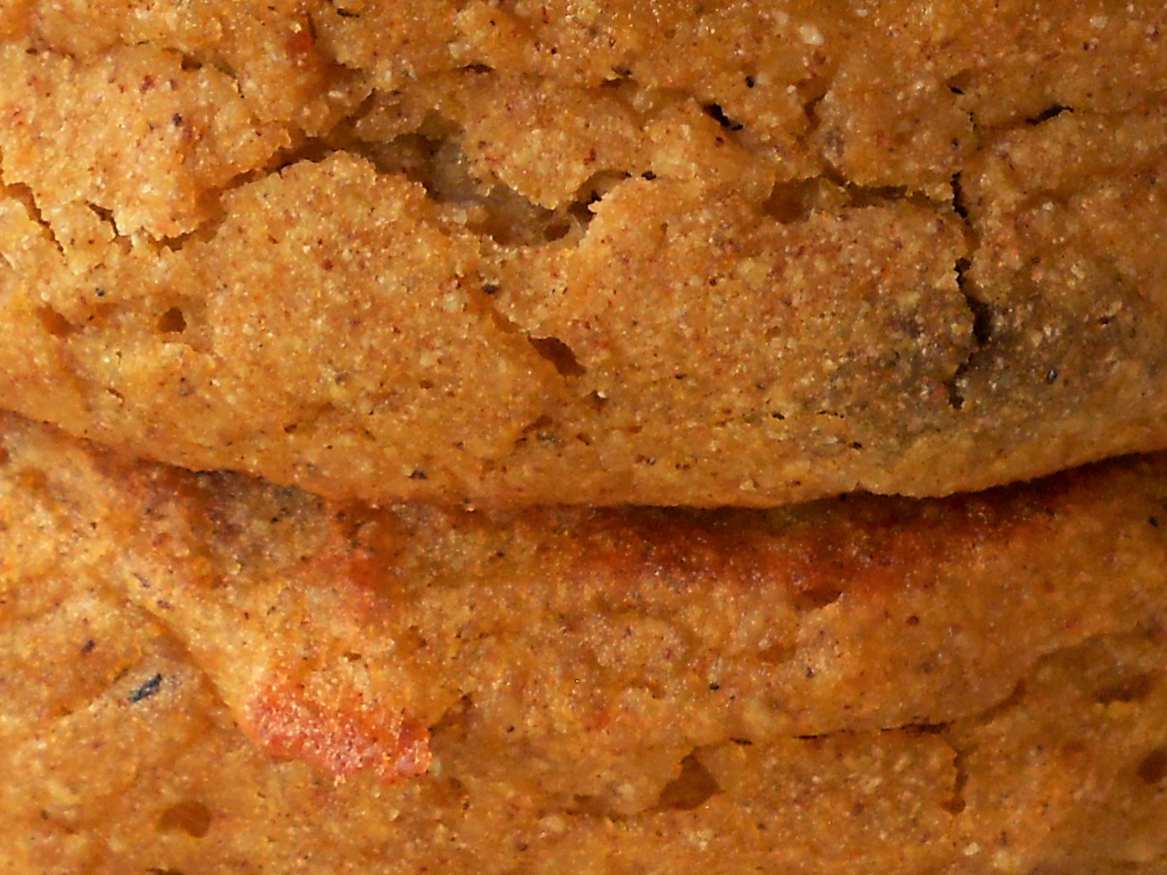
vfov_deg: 16.2
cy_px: -285
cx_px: 934
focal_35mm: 86
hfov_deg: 22.4
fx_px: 2900
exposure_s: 1/30
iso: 125
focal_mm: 4.6
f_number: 3.5
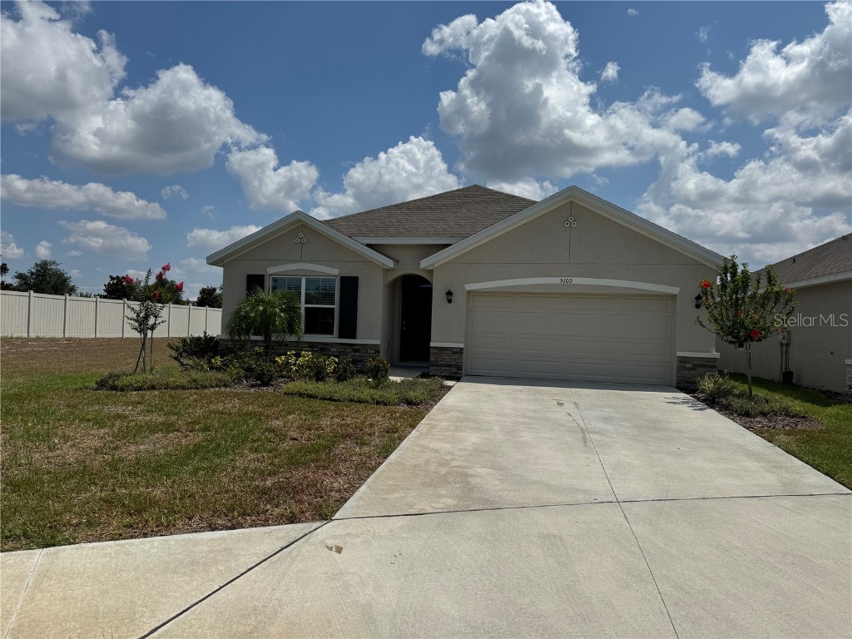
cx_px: 426
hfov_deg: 71.6
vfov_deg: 56.8
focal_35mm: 24
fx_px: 591
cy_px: 320
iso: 80
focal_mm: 6.76
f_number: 1.78
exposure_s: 1/12346
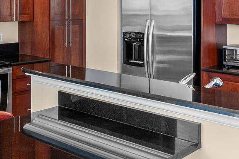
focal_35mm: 55
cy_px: 10
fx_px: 365
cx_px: 27
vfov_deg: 23.8
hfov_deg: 34.4
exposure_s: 1/5
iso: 160
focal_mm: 10
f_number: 8
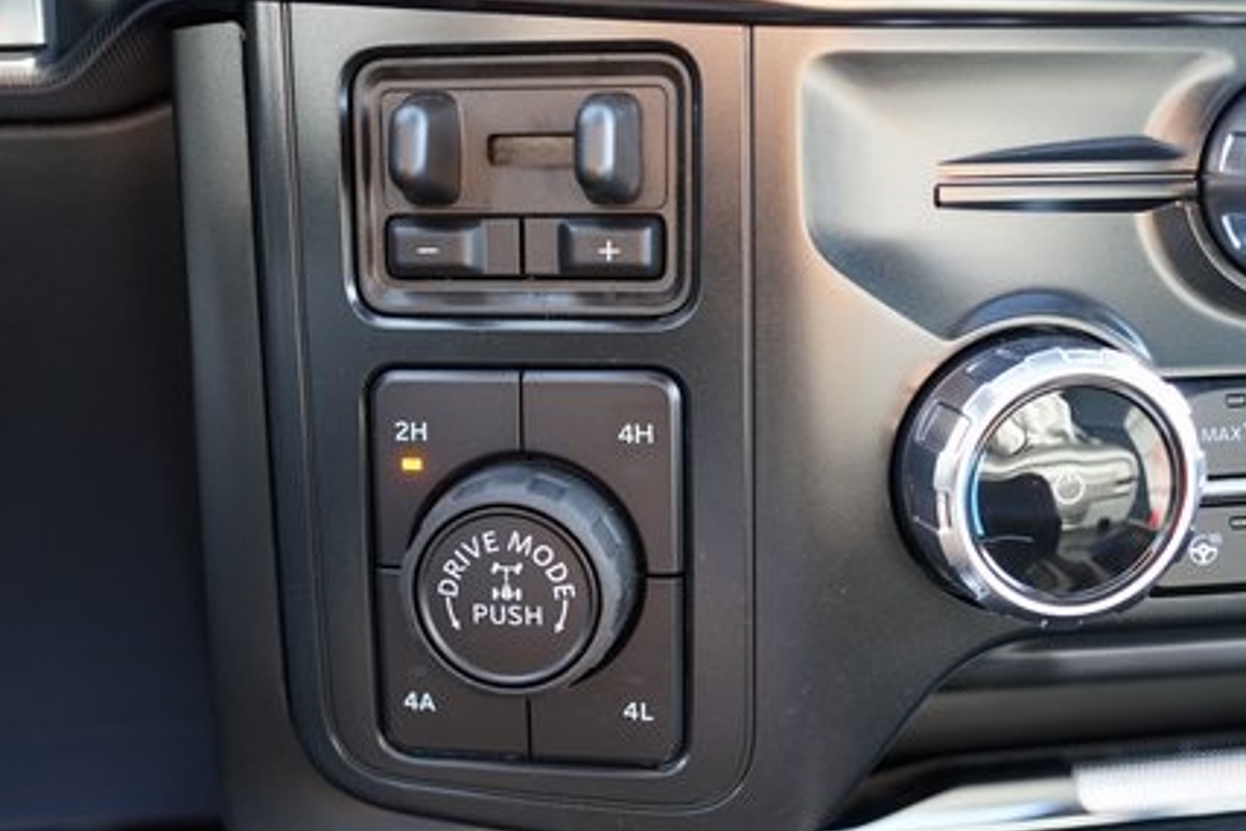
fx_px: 1454
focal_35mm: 42
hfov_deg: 46.3
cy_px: 430
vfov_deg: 31.9
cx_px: 569
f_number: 4
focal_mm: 28
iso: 1000
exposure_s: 1/60
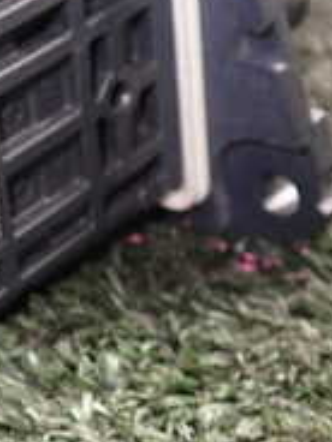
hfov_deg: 14.4
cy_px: 120
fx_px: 1253
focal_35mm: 98
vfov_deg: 19.9
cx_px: -123
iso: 200
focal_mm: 5.4
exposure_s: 1/40
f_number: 2.3
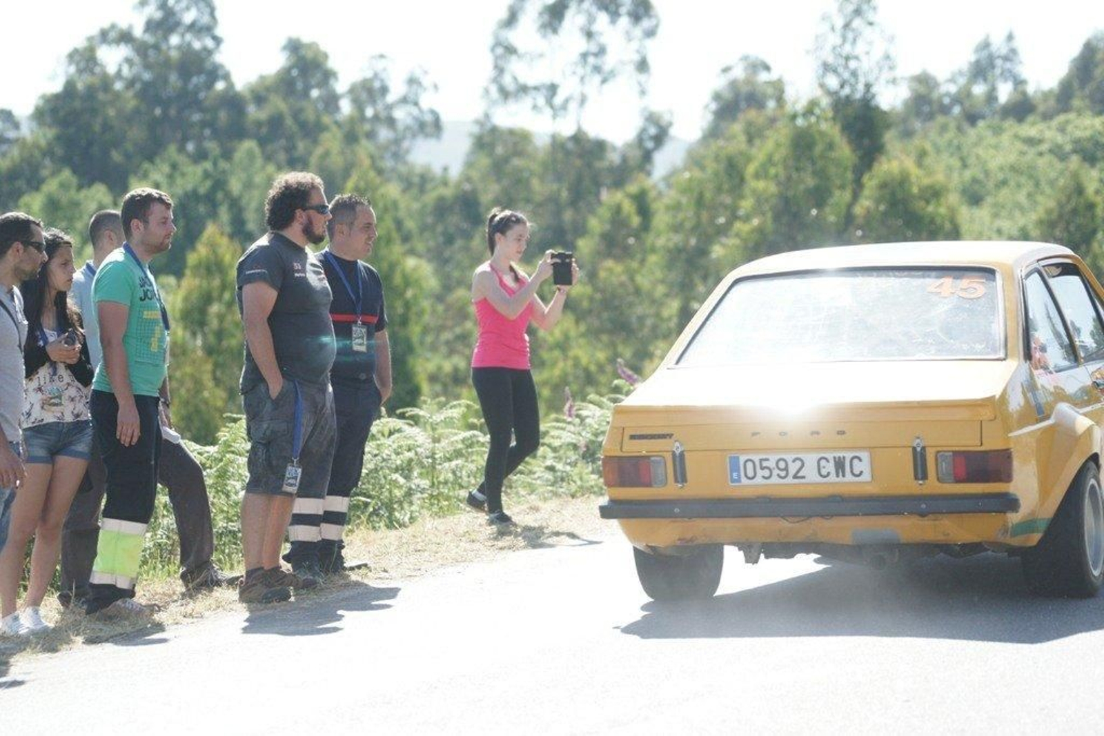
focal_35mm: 150
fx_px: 4600
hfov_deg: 13.7
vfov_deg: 9.2
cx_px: 552
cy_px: 368
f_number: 5
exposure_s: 1/1600
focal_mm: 150
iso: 800
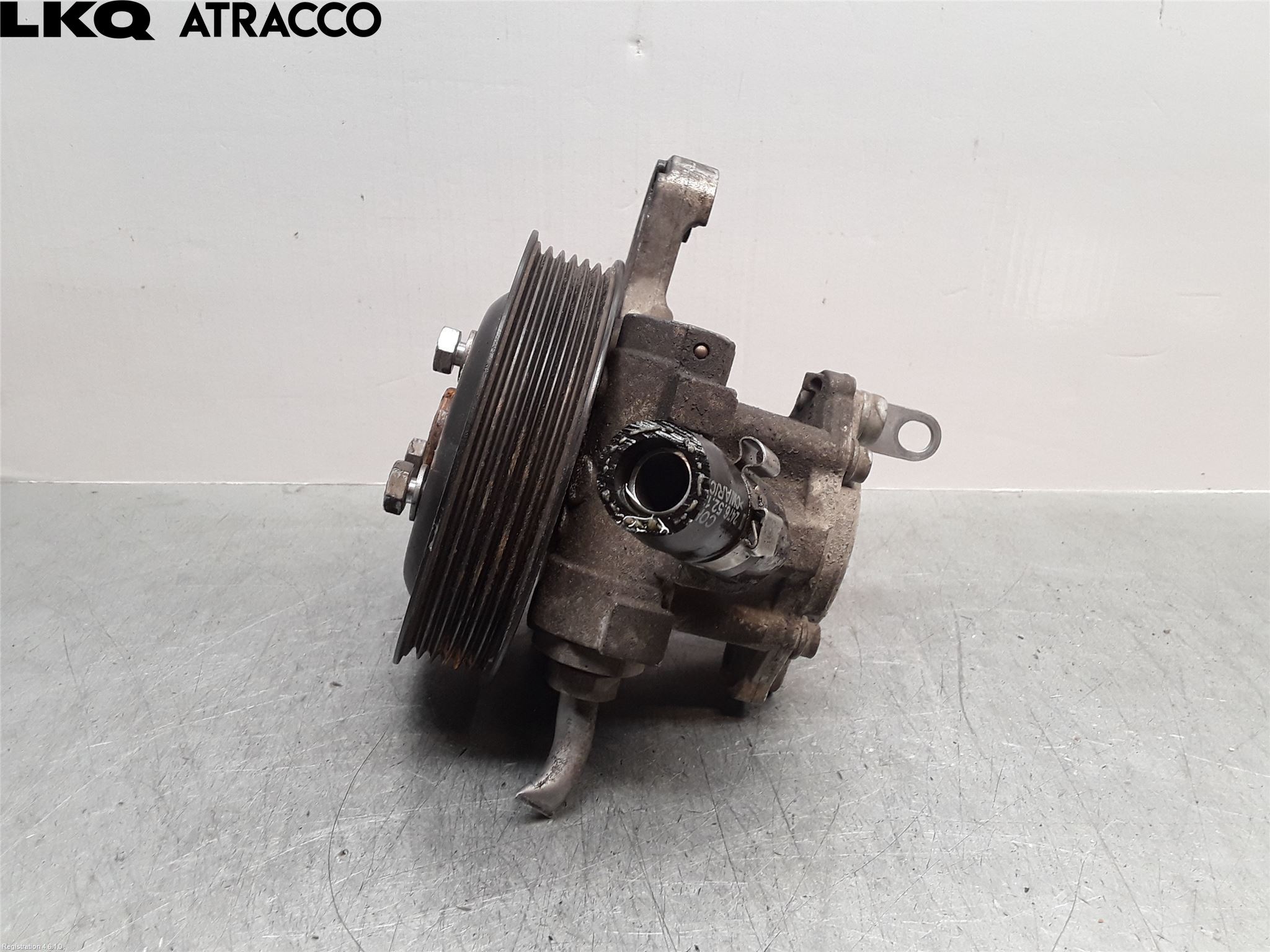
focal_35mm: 28
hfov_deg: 63.4
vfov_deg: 49.7
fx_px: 1027
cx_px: 635
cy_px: 476
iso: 64
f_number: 1.9
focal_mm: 2.91
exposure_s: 1/50
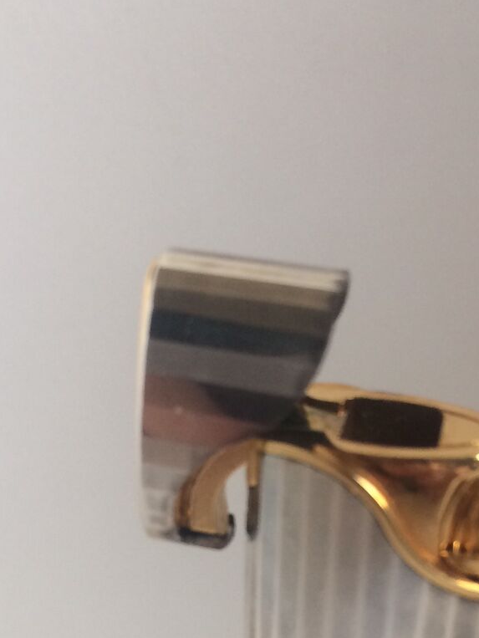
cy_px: 586
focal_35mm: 62
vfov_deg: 29.7
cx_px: 297
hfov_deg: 23.6
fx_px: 1143
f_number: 2.2
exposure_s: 1/33
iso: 40
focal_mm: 4.15
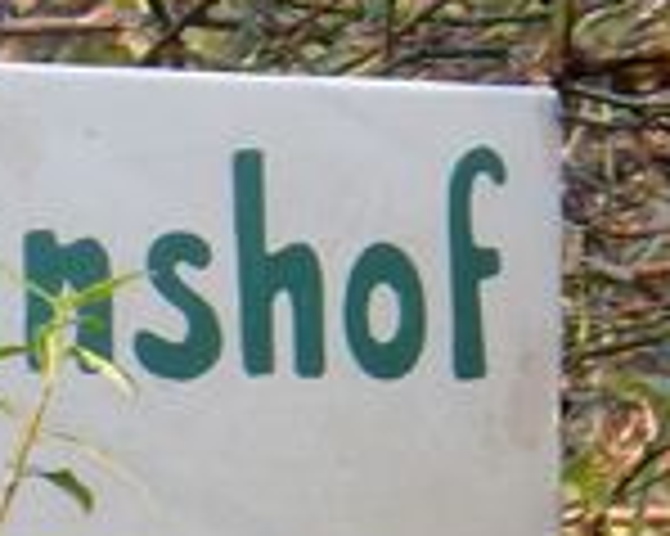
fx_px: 13812
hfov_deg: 2.8
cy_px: 541
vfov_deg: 2.2
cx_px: -81
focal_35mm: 697
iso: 125
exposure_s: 1/40
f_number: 6
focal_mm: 29.2
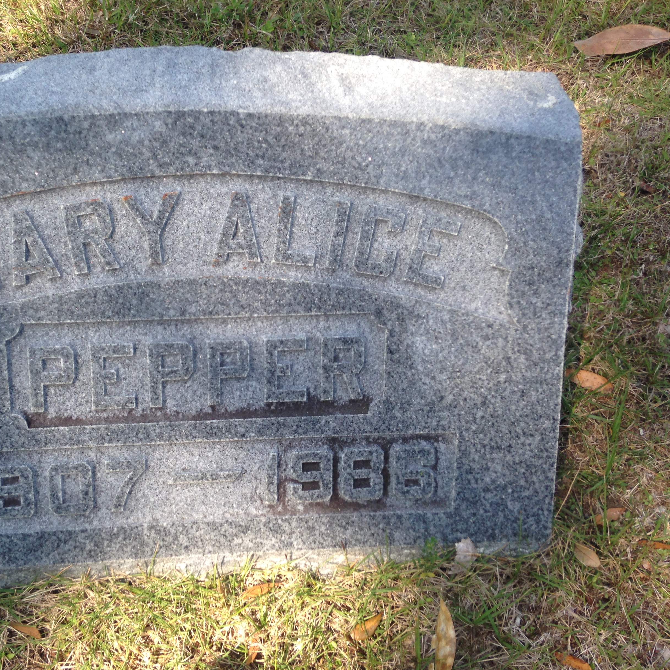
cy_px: 335
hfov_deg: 42.4
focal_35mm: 39
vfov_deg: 42.8
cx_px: 238
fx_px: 854
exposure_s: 1/414
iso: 50
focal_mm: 4.12
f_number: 2.4
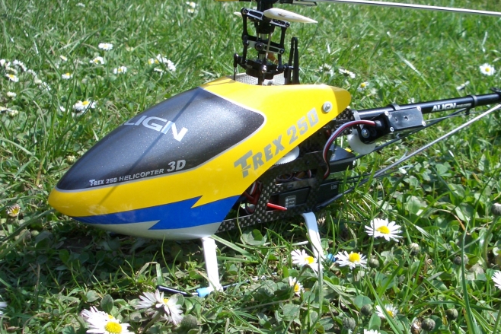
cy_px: 148
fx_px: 696
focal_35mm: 50
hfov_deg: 39.5
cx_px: 282
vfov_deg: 27.0
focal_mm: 5.8
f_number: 4.3
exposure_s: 1/320
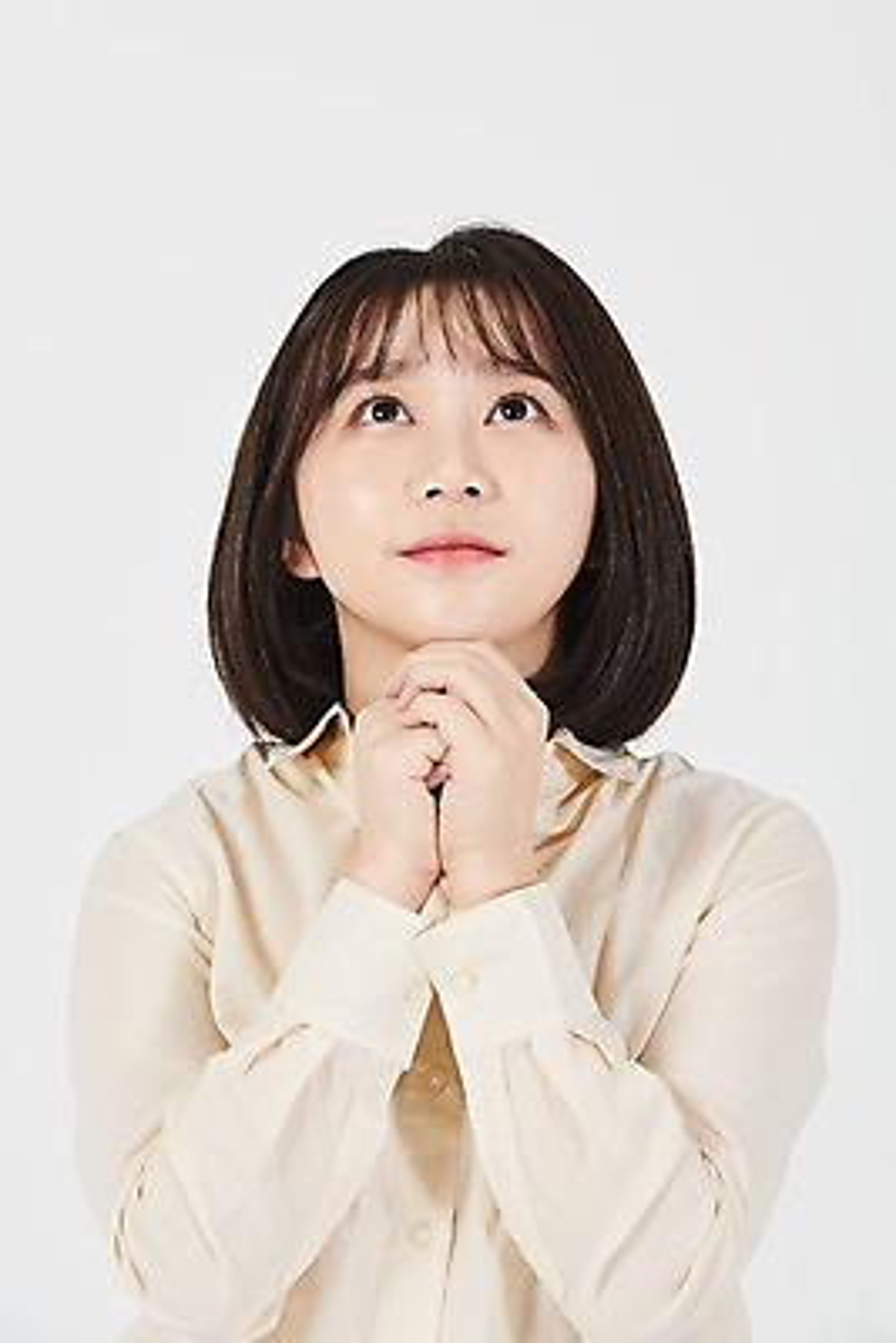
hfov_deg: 8.3
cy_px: 672
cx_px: 448
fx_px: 6154
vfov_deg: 12.4
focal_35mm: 165
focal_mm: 165
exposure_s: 1/125
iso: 100
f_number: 13
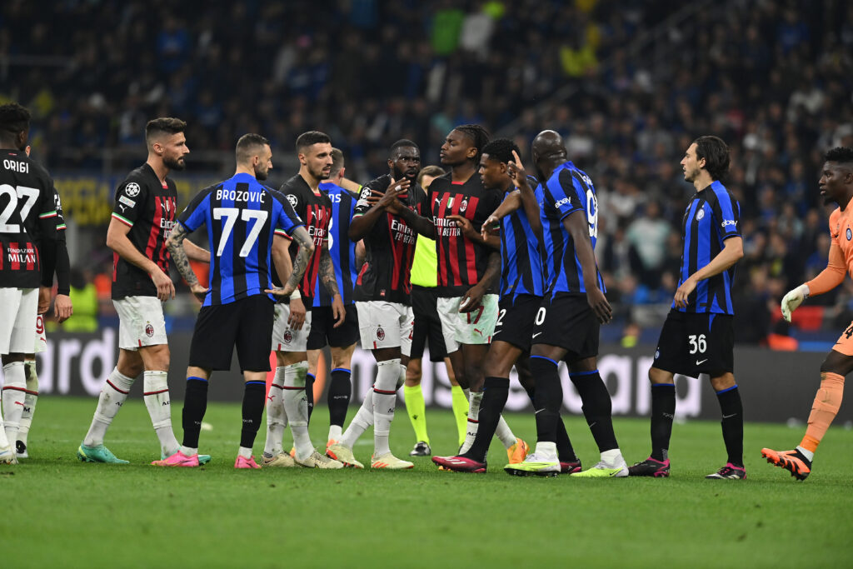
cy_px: 284
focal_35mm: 400
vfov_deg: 3.4
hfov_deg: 5.2
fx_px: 9478
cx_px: 426
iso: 3200
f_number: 3.5
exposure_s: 1/2000
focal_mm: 400
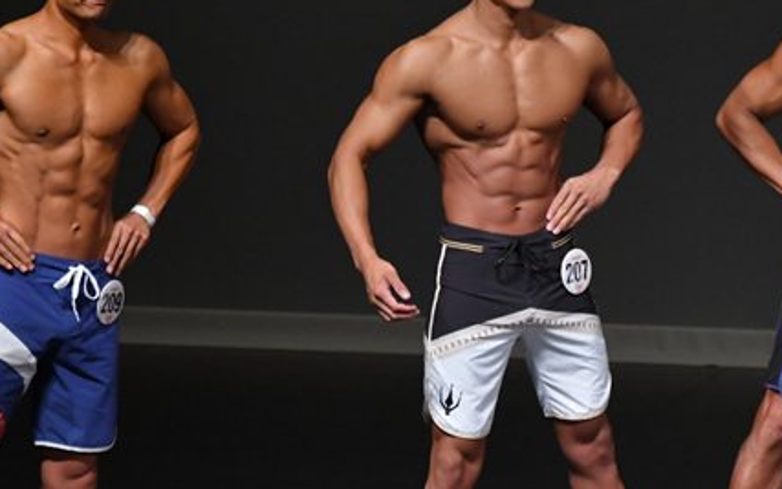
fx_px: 12427
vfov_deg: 2.3
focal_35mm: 583
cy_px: 278
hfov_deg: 3.6
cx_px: 367
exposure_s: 1/400
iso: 4000
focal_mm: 210
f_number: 5.6
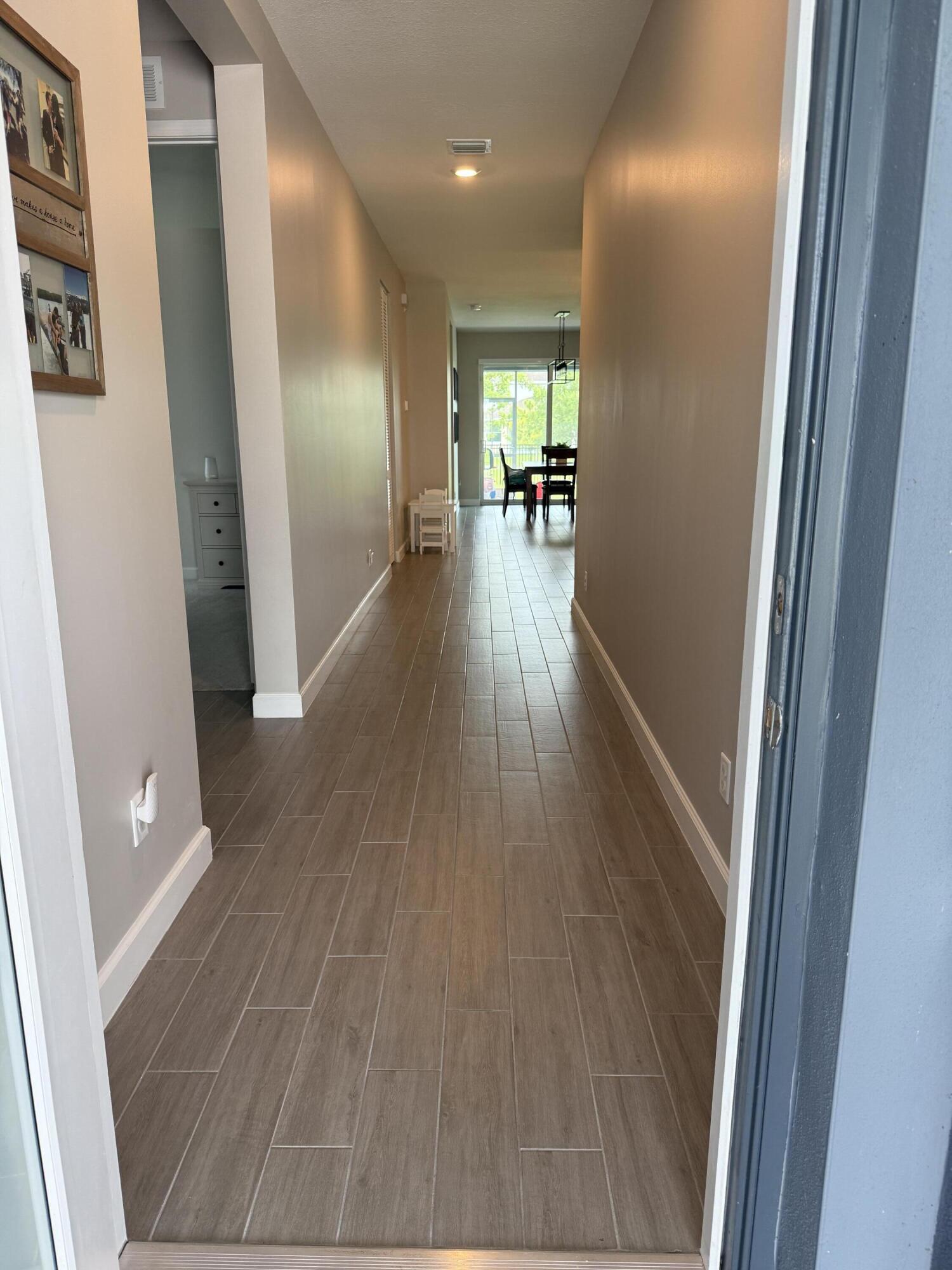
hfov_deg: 56.8
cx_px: 476
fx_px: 880
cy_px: 635
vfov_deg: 71.6
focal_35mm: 24
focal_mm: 6.76
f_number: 1.78
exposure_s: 1/120
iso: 160
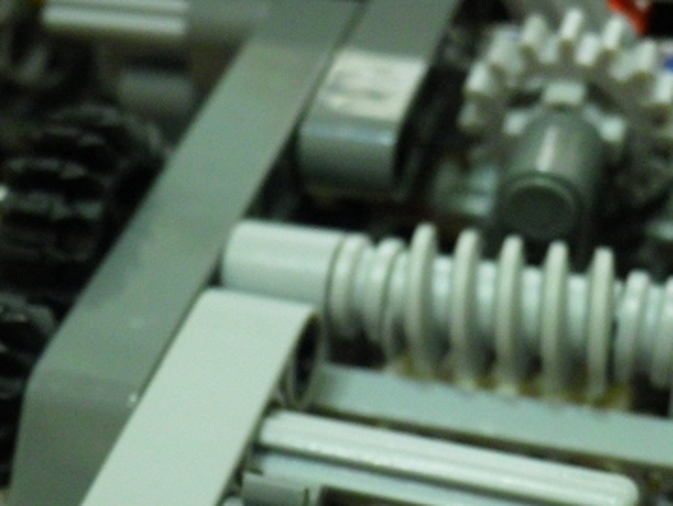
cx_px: 339
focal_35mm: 73
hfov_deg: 26.7
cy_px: 427
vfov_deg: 19.9
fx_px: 1421
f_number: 3.9
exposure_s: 1/6
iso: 400
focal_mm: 7.3
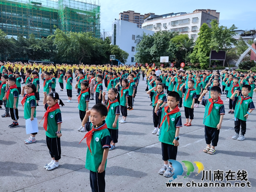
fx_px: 207
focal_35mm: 28
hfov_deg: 63.4
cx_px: 124
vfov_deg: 49.8
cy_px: 99
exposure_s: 1/2985
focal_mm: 6.67
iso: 50
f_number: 1.9
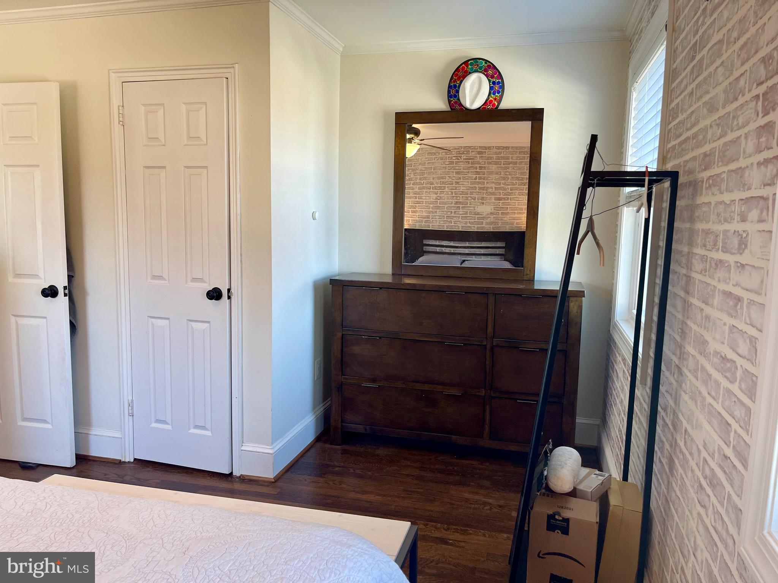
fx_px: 562
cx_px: 389
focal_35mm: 25
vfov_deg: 54.9
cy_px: 292
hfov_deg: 69.4
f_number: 1.6
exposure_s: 1/120
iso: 125
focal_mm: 5.1
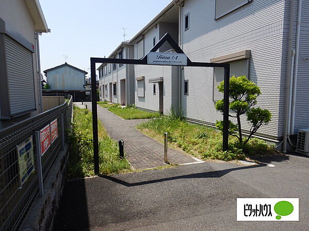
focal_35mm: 24
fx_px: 214
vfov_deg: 56.8
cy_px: 116
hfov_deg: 71.6
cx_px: 154
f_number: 4.1
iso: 125
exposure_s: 1/800
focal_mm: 4.3
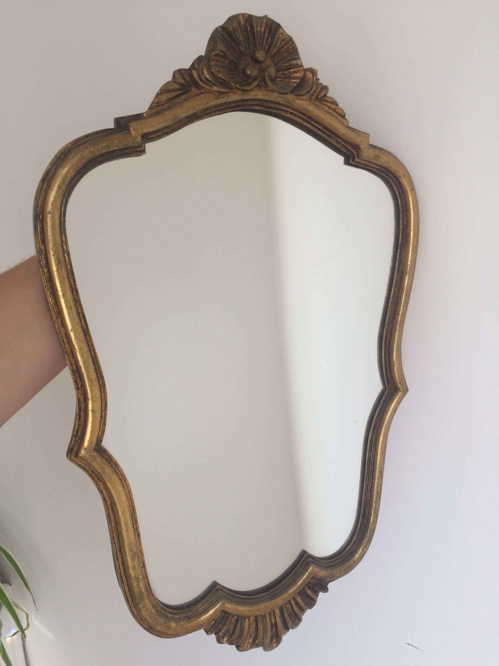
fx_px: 557
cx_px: 250
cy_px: 333
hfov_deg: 48.2
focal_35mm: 29
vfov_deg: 61.7
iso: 32
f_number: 2.2
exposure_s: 1/293
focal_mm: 4.15
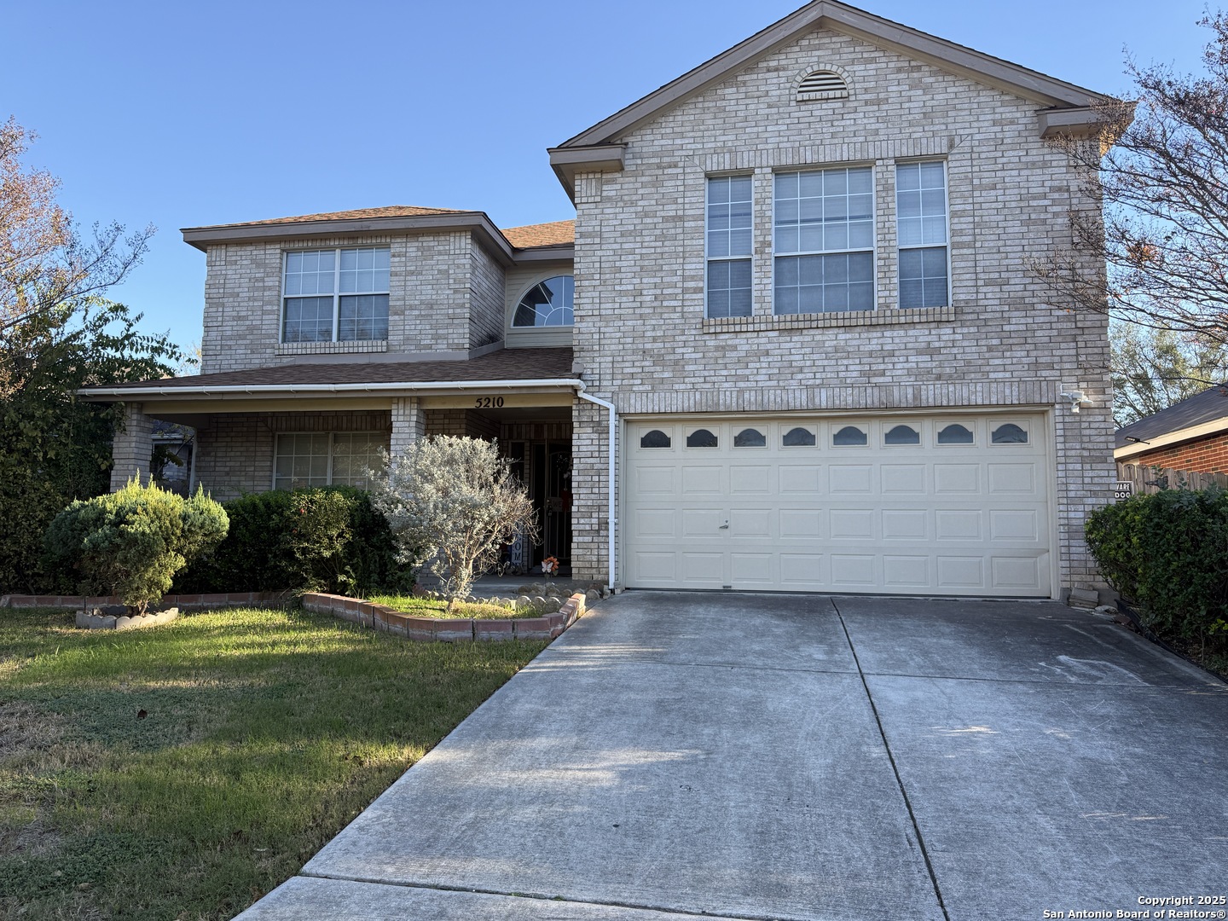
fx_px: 851
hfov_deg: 71.6
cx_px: 614
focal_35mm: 24
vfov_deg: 56.8
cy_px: 460
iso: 100
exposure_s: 1/757
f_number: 1.78
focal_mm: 6.76
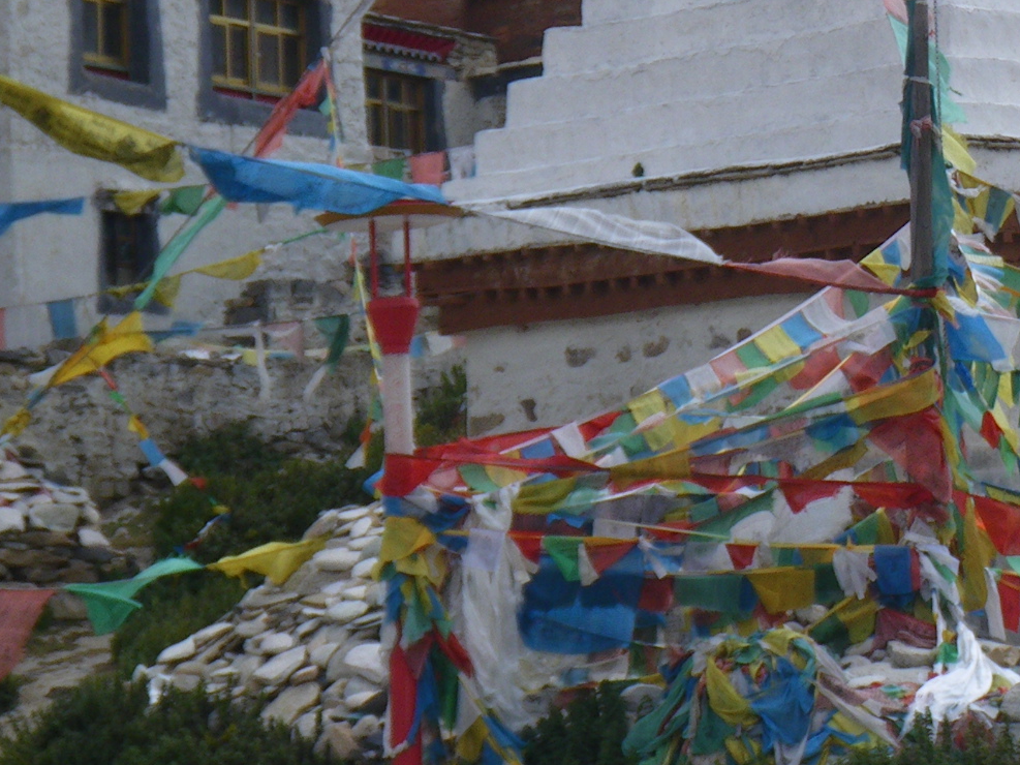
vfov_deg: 10.9
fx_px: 3948
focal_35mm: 134
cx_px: 984
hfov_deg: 14.5
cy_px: -24
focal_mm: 9.1
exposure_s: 1/320
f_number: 5.3
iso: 50
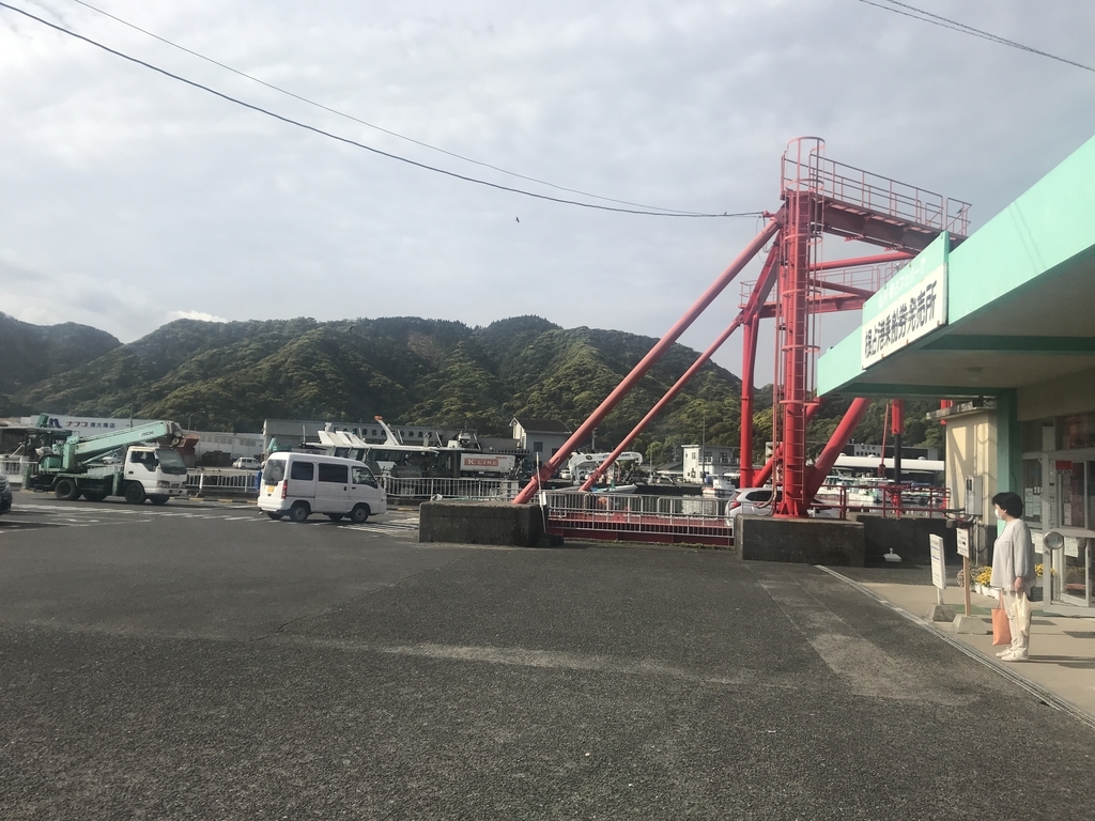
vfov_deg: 49.7
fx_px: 886
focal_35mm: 28
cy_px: 410
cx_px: 548
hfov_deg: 63.4
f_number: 1.8
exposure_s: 1/3546
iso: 20
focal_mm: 3.99
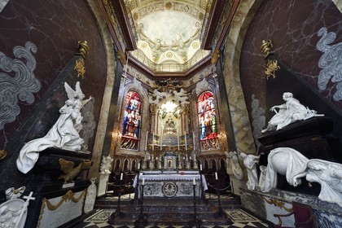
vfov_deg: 81.2
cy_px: 114
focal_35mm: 14
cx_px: 171
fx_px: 133
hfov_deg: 104.3
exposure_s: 1/25
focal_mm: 14
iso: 1600
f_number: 7.1
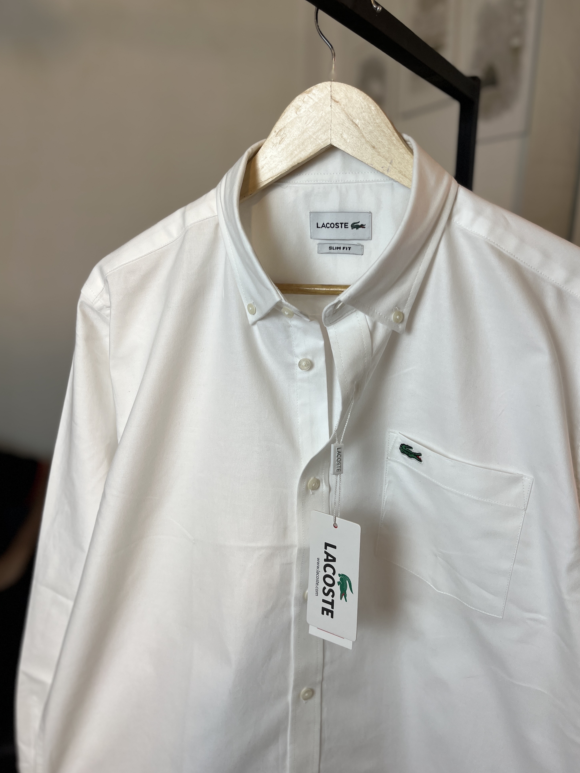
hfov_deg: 51.3
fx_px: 603
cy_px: 375
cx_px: 299
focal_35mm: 27
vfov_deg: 65.3
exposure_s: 1/146
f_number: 1.6
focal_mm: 5.1
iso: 32
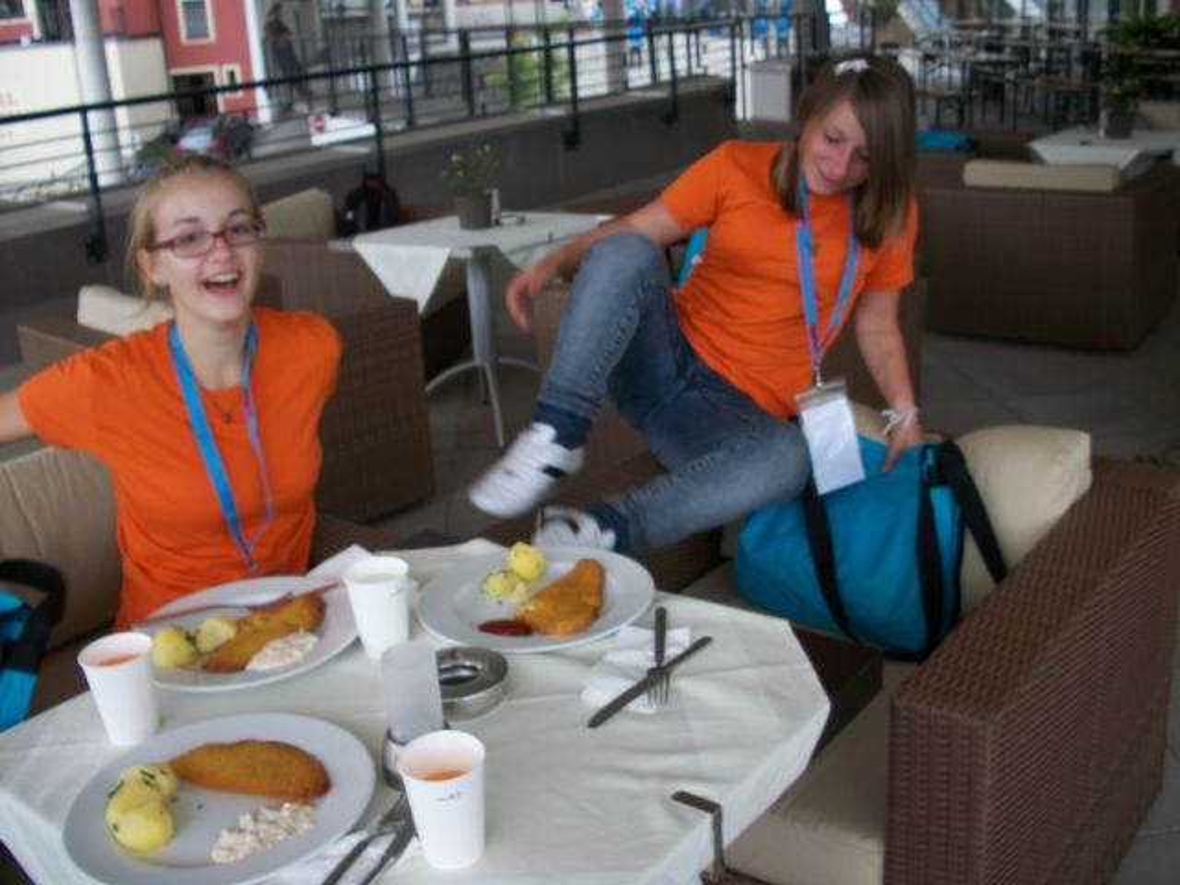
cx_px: 590
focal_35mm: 35
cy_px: 442
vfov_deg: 40.7
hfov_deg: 52.6
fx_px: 1193
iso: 80
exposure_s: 1/60
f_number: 3.1
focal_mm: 6.3
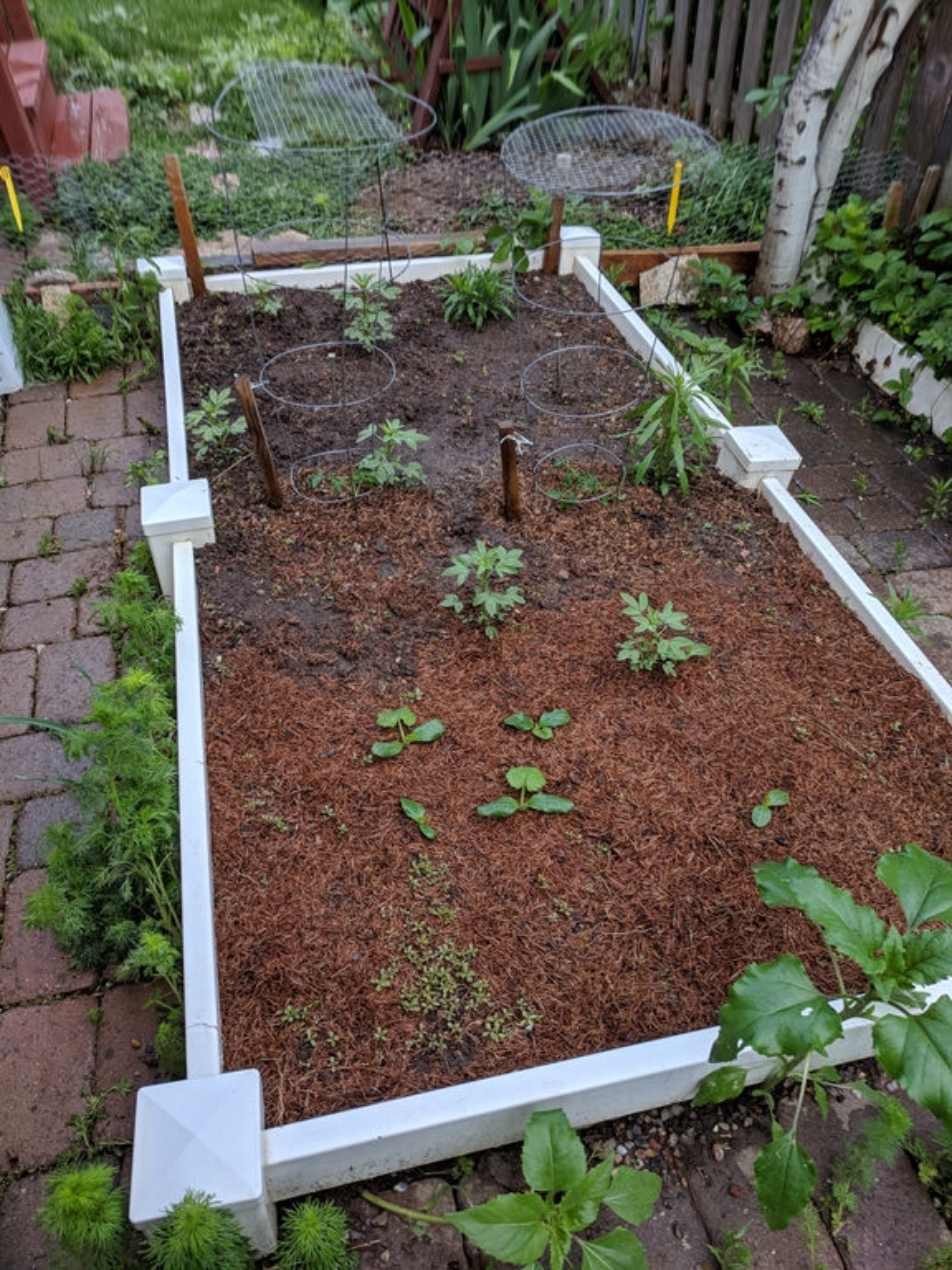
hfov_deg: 53.1
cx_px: 476
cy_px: 635
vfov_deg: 67.3
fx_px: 953
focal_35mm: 26
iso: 51
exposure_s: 1/120
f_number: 2
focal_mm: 4.67
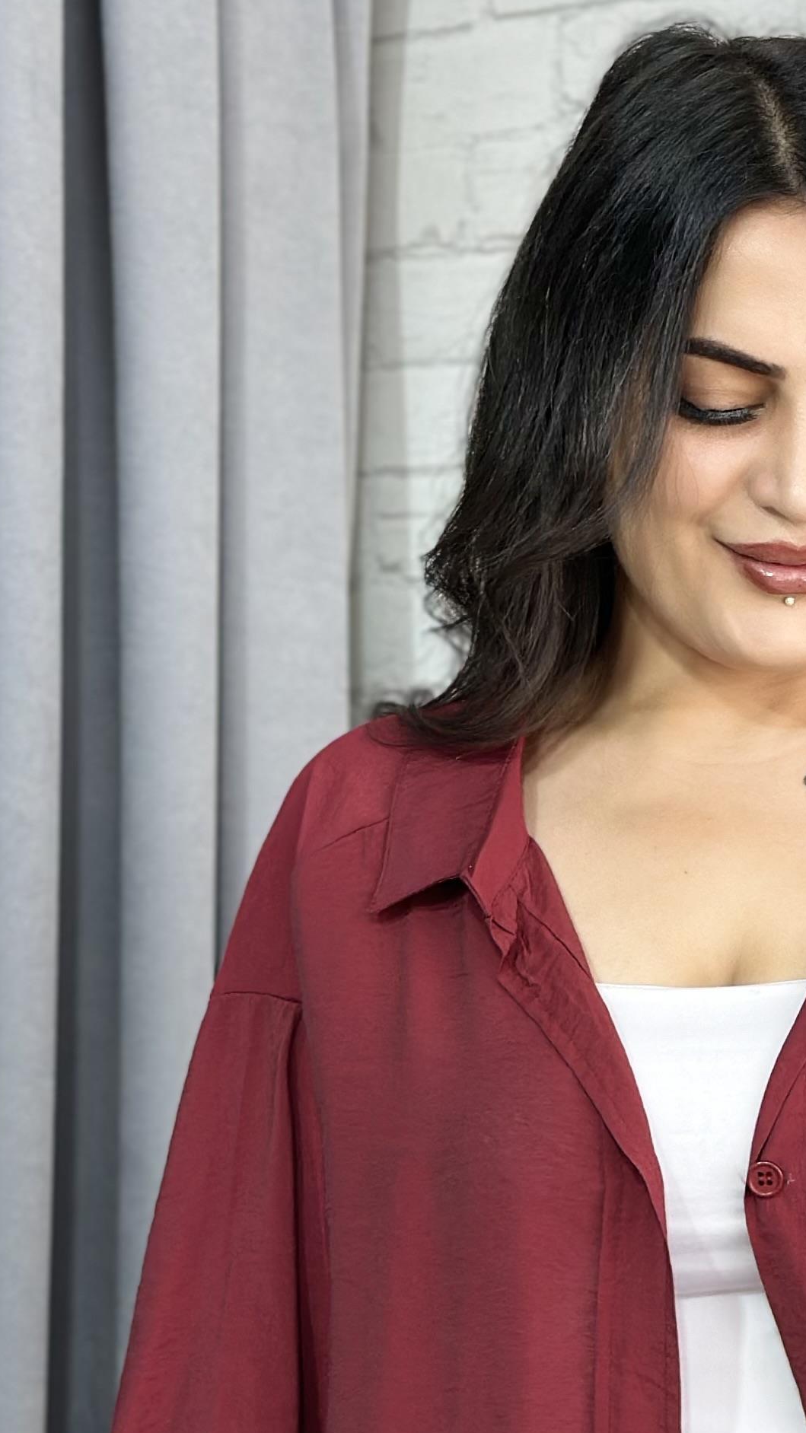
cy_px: 1090
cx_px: 779
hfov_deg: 10.7
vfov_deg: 19.0
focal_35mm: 112
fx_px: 4256
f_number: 1.78
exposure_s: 1/100
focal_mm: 6.86
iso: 64
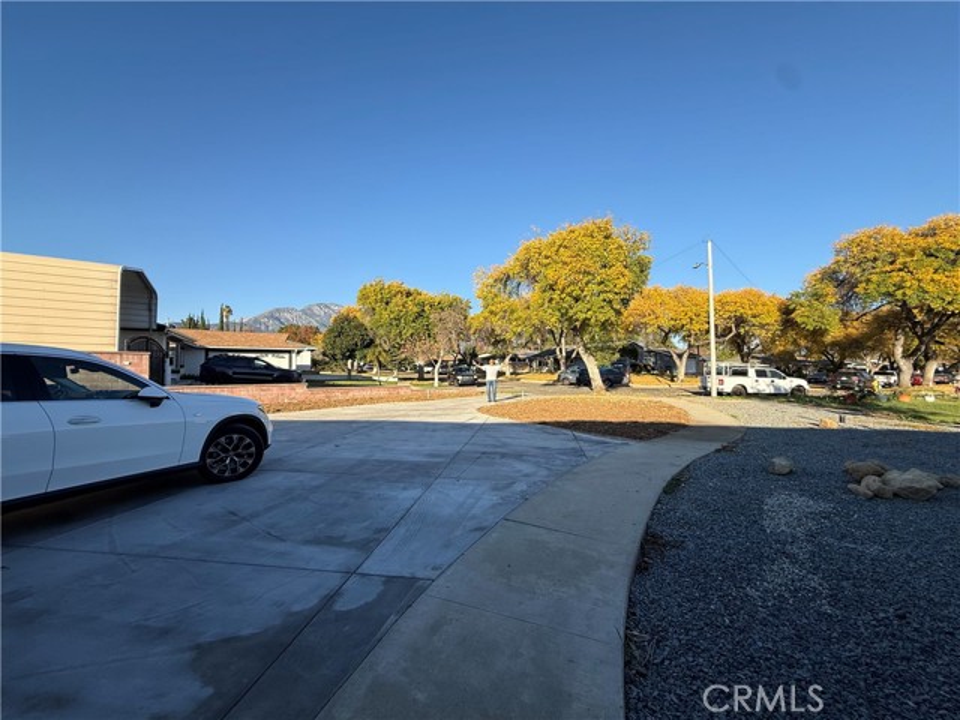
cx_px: 480
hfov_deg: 102.1
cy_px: 360
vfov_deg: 85.7
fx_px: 388
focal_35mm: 14
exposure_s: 1/1312
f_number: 2.2
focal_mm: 2.22
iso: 50
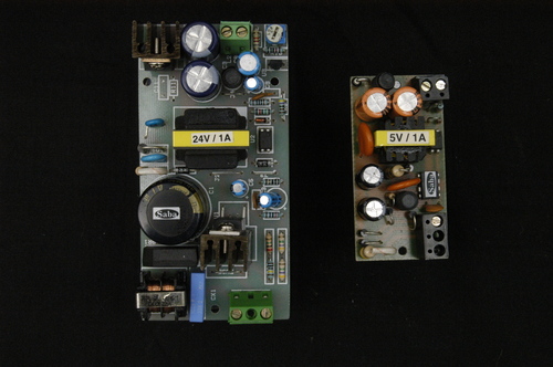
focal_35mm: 72
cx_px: 276
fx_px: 1105
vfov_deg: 18.9
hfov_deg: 28.1
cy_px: 184
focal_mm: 48
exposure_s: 1/200
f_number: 25
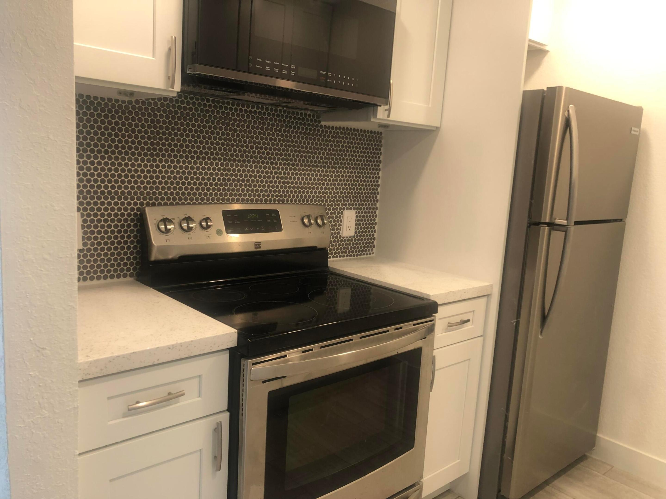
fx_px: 539
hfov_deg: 63.4
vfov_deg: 49.7
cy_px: 250
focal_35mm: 28
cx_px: 333
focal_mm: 4
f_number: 1.8
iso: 40
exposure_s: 1/17
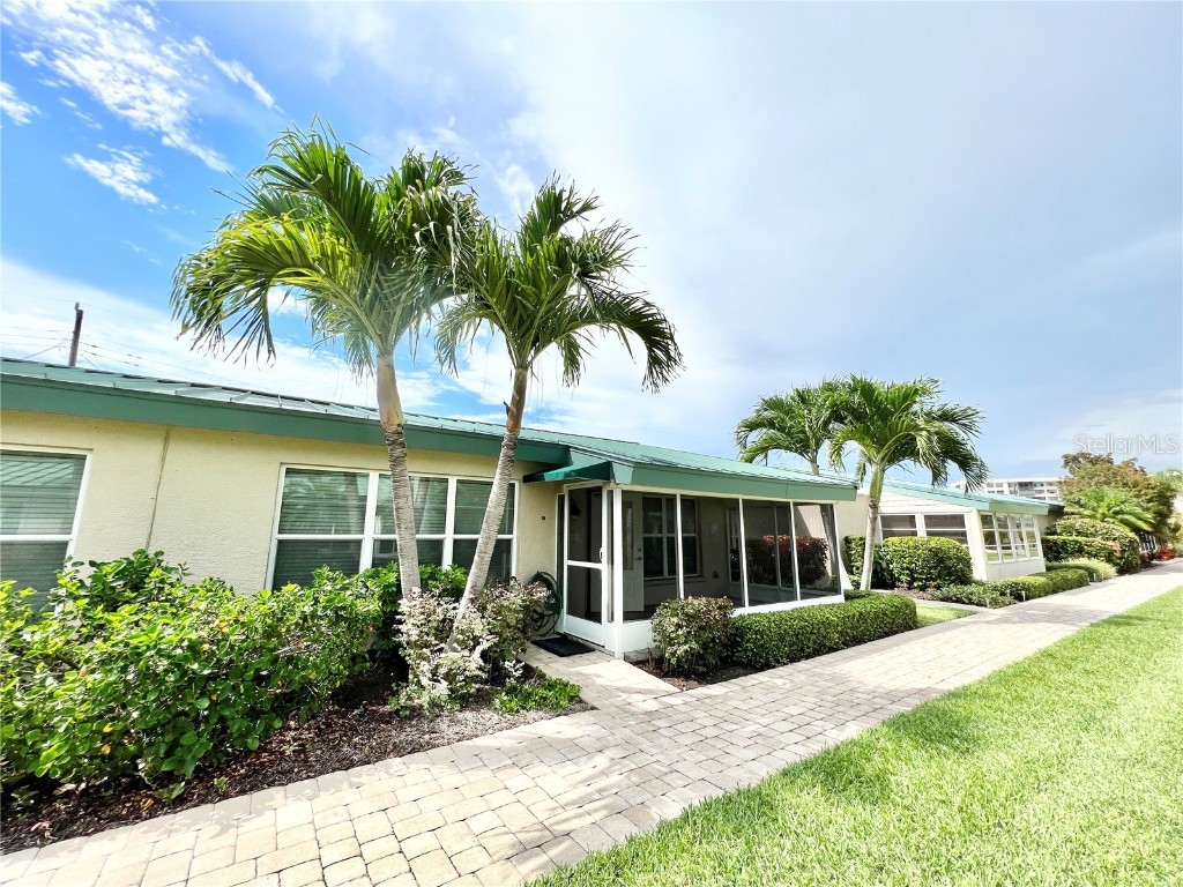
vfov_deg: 89.9
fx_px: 444
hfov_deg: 106.2
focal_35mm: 13
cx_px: 592
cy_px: 444
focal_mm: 1.57
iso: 32
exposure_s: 1/2320
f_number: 1.8
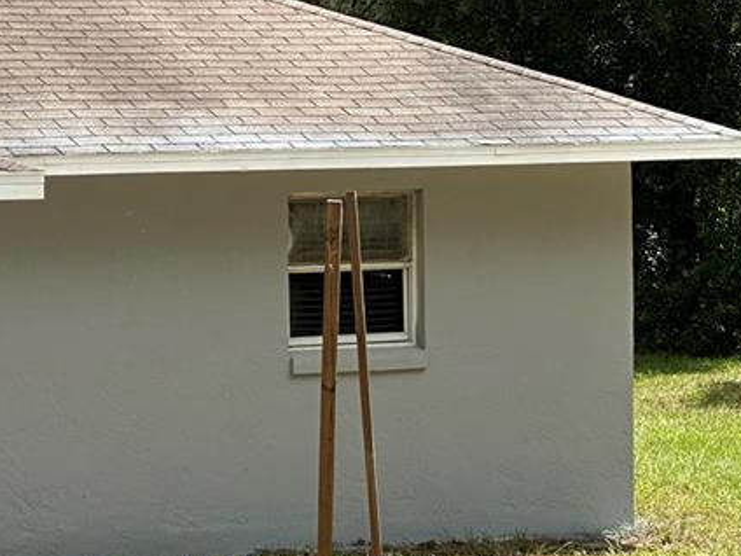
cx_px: 150
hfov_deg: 10.6
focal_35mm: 186
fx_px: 3982
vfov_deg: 8.0
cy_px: 191
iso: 32
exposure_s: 1/467
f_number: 2.8
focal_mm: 9
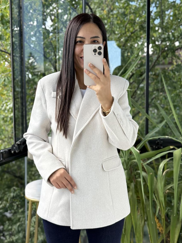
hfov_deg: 26.6
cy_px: 137
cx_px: 90
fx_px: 385
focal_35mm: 55
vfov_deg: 34.9
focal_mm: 6.76
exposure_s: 1/249
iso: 100
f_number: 1.78
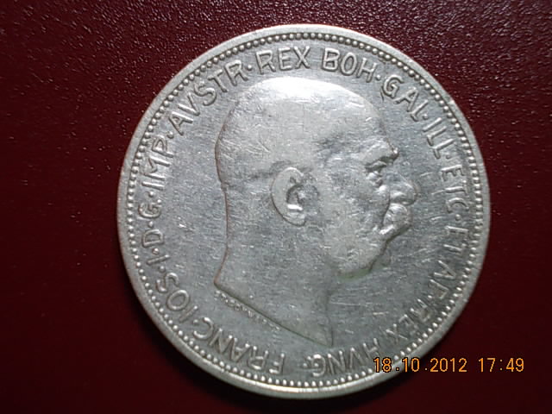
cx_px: 276
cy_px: 207
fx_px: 686
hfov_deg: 43.9
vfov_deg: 33.6
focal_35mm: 43
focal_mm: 6.1
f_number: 3.3
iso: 200
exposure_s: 1/13
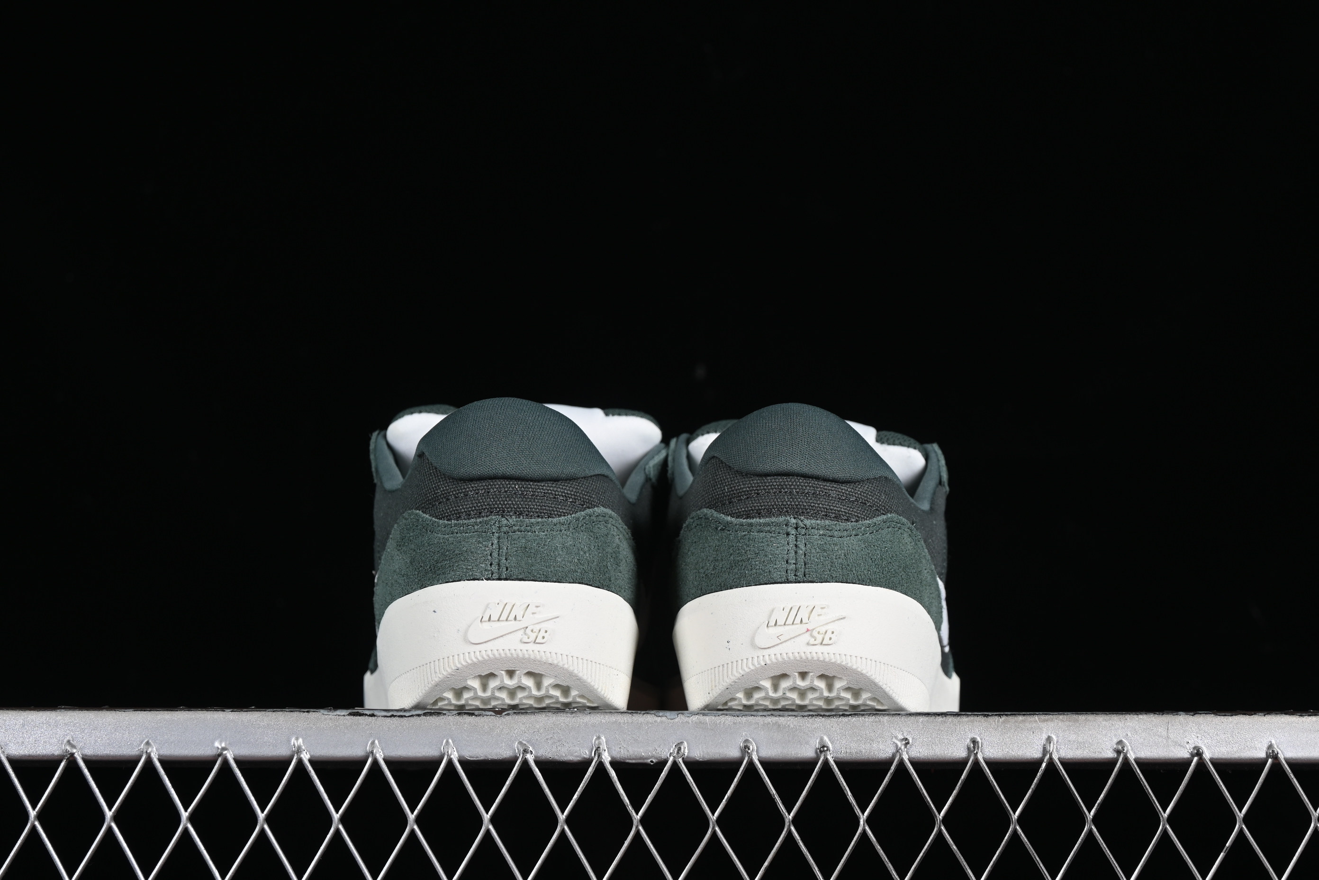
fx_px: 2748
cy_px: 440
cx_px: 660
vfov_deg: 18.2
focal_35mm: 75
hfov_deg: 27.0
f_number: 7.1
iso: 160
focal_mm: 50
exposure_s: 1/80
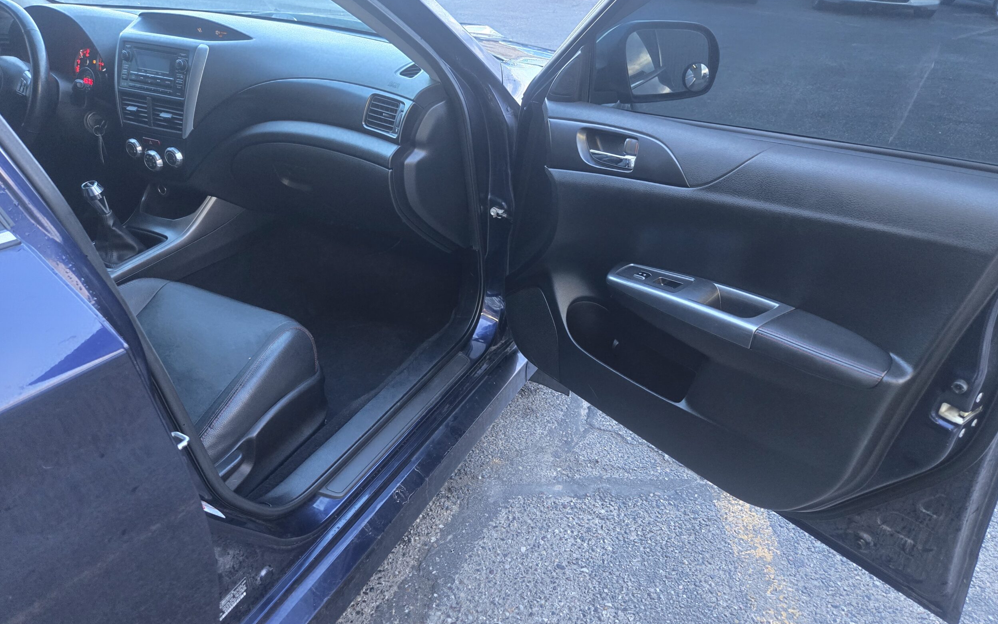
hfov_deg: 72.5
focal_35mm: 25
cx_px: 505
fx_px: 680
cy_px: 308
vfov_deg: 49.3
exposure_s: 1/120
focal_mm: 5.4
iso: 500
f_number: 1.8
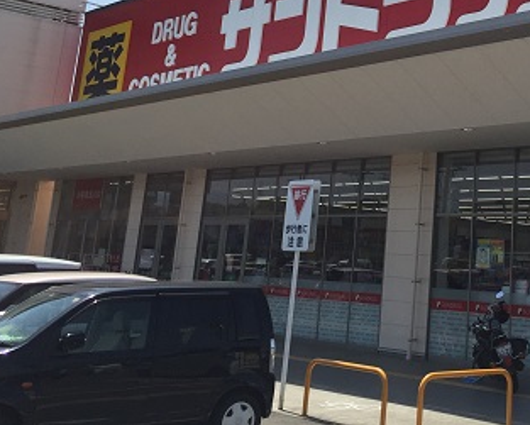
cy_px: 12
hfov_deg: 30.3
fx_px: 926
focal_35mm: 59
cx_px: 490
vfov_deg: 24.8
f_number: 2.2
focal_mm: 4.15
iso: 32
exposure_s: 1/2639
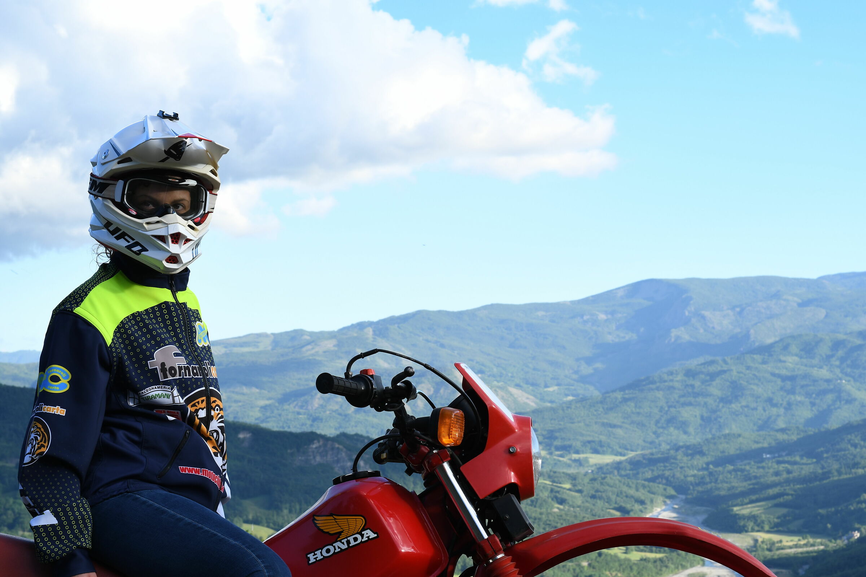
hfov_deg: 27.0
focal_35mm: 75
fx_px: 1804
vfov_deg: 18.2
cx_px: 433
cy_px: 288
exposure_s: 1/80
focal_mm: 50
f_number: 11
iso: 200
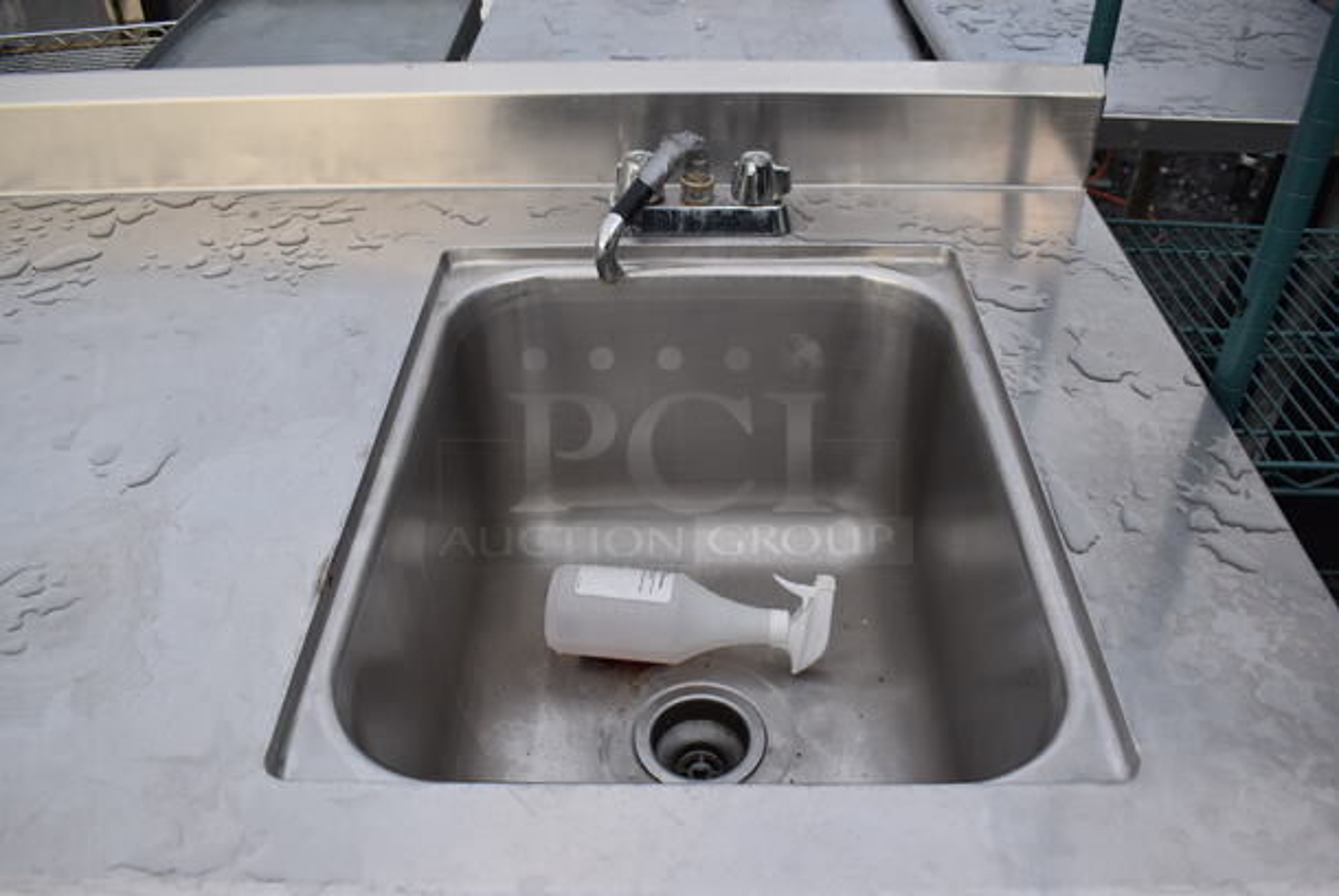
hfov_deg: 61.9
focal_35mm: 30
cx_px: 670
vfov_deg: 43.7
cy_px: 448
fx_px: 1117
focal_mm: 20
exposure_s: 1/200
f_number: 6.3
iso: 200
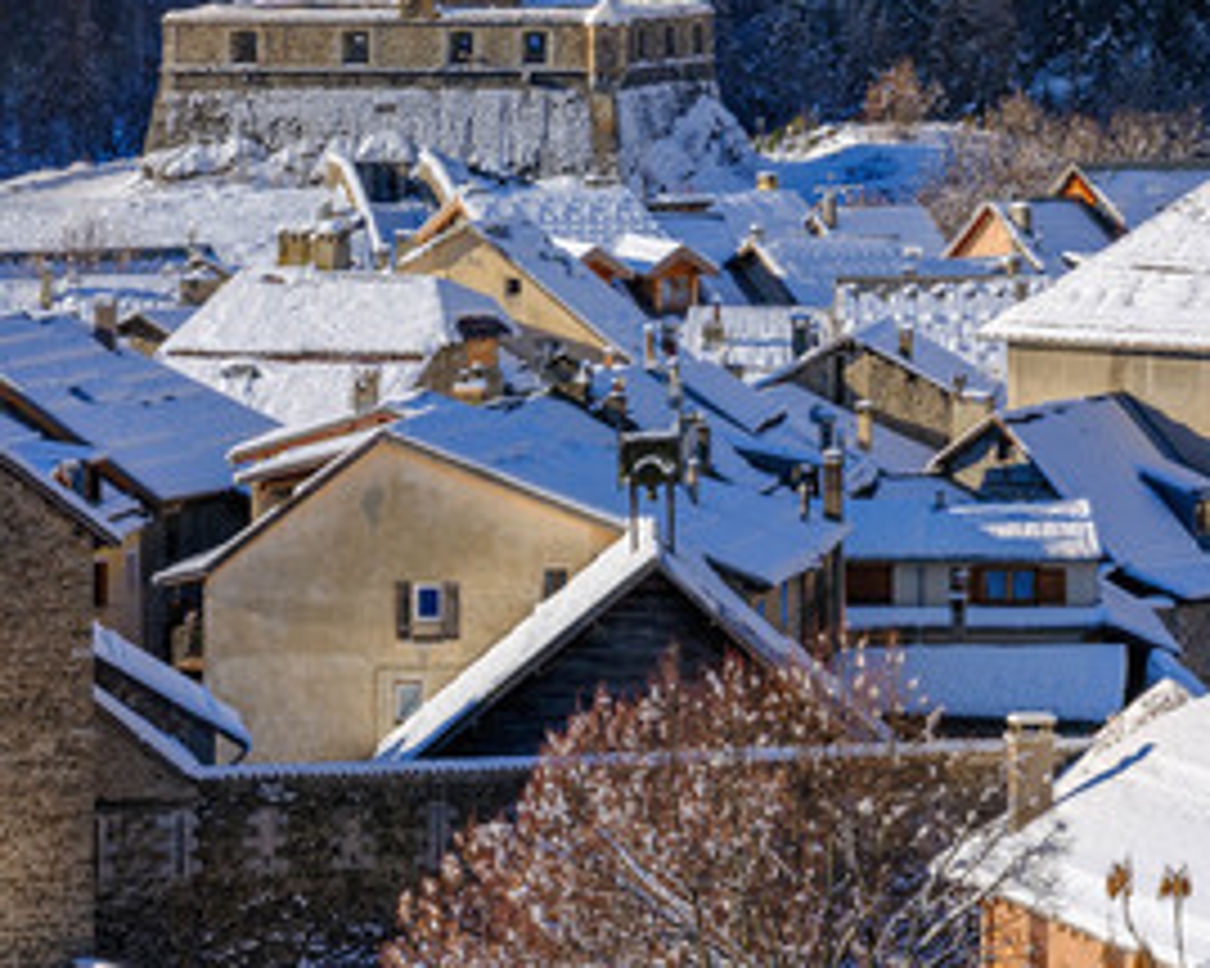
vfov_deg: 7.2
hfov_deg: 9.0
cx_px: 767
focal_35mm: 214
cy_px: 446
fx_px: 7661
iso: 320
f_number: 16
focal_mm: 200
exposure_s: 1/125
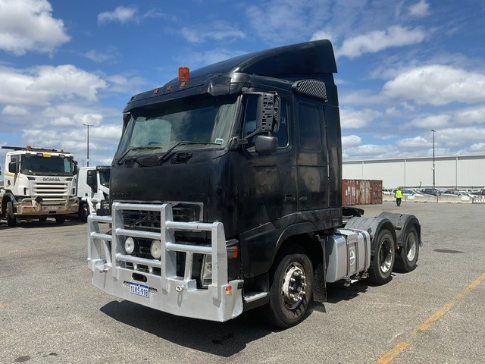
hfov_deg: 61.7
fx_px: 406
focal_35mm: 29
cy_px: 182
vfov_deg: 48.2
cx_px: 242
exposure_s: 1/2667
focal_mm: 3
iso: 16
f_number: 1.8
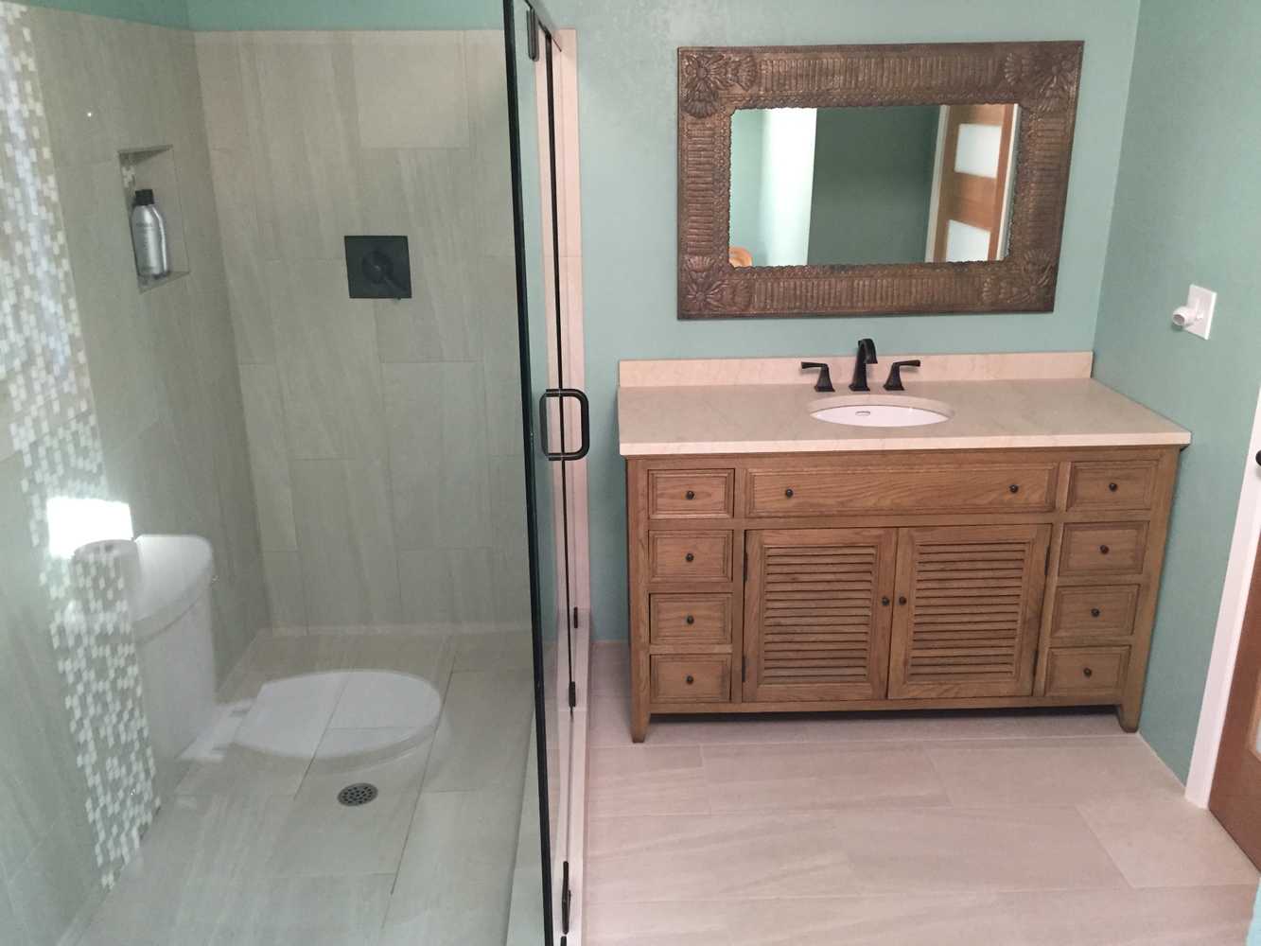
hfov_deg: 61.7
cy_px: 473
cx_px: 630
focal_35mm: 29
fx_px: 1057
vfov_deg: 48.2
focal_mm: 4.15
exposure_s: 1/24
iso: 250
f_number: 2.2
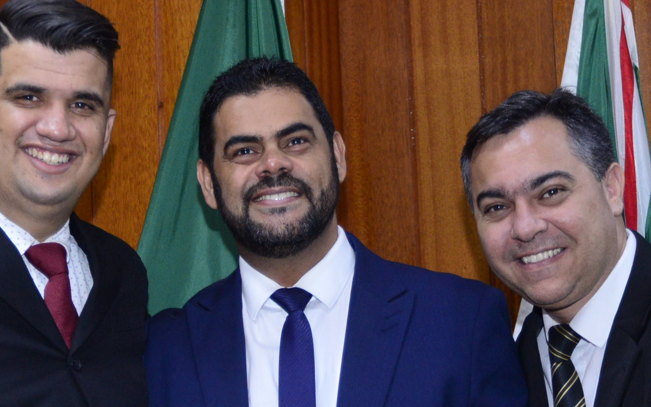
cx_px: 124
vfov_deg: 10.8
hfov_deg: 17.2
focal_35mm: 120
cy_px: 411
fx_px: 2129
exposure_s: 1/125
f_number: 4.8
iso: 2500
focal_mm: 52
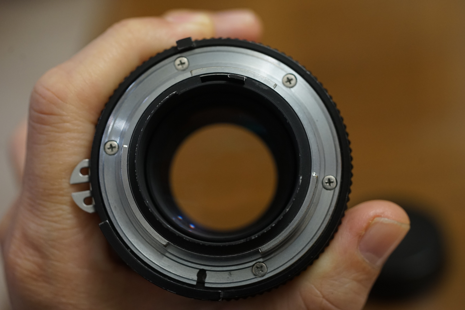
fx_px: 646
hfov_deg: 39.6
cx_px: 232
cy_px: 155
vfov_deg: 27.0
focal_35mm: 50
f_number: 4
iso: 1600
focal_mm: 50
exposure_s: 1/60
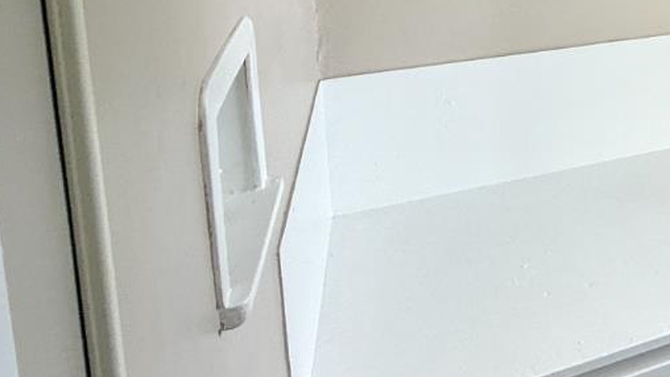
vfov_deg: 23.9
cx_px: 888
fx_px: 800
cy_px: -88
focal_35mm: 45
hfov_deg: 32.8
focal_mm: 2.22
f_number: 2.2
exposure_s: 1/135
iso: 64
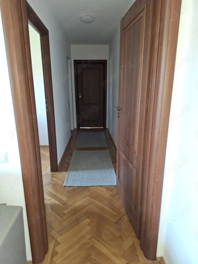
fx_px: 175
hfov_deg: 58.9
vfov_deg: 73.9
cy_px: 132
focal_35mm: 23
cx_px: 99
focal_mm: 5.54
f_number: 1.8
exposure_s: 1/33
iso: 250
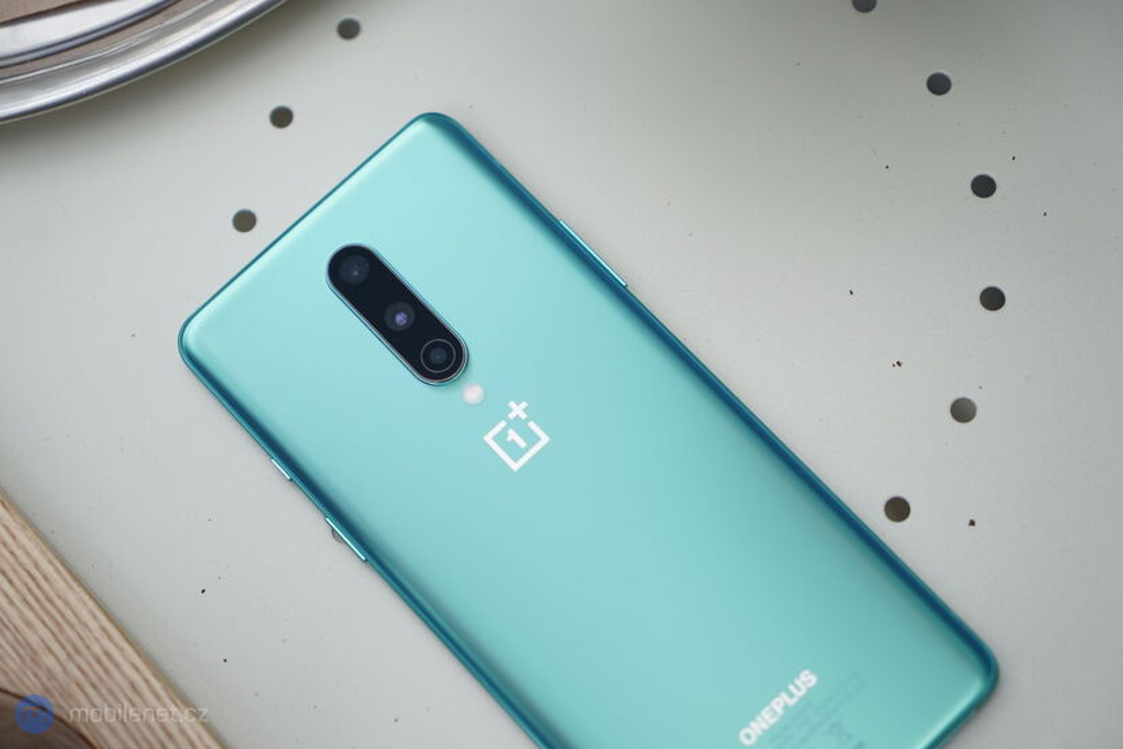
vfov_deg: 19.5
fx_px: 2183
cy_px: 374
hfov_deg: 28.8
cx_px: 562
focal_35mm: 70
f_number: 4.5
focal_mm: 70
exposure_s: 1/320
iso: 100
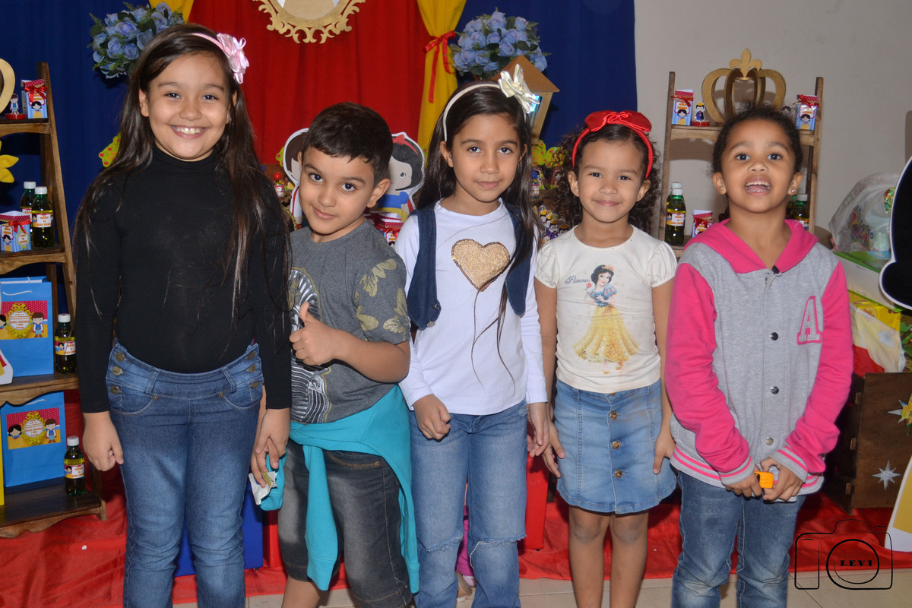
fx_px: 1216
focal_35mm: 48
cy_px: 304
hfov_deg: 41.1
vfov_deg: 28.1
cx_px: 456
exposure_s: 1/60
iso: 400
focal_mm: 32
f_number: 4.8
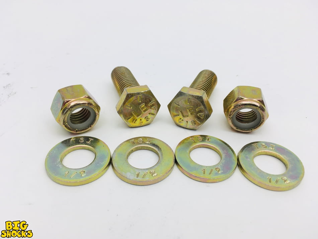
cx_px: 159
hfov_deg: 61.6
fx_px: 266
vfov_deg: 48.2
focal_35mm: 29
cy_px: 120
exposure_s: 1/120
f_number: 2.2
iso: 25
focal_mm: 4.15
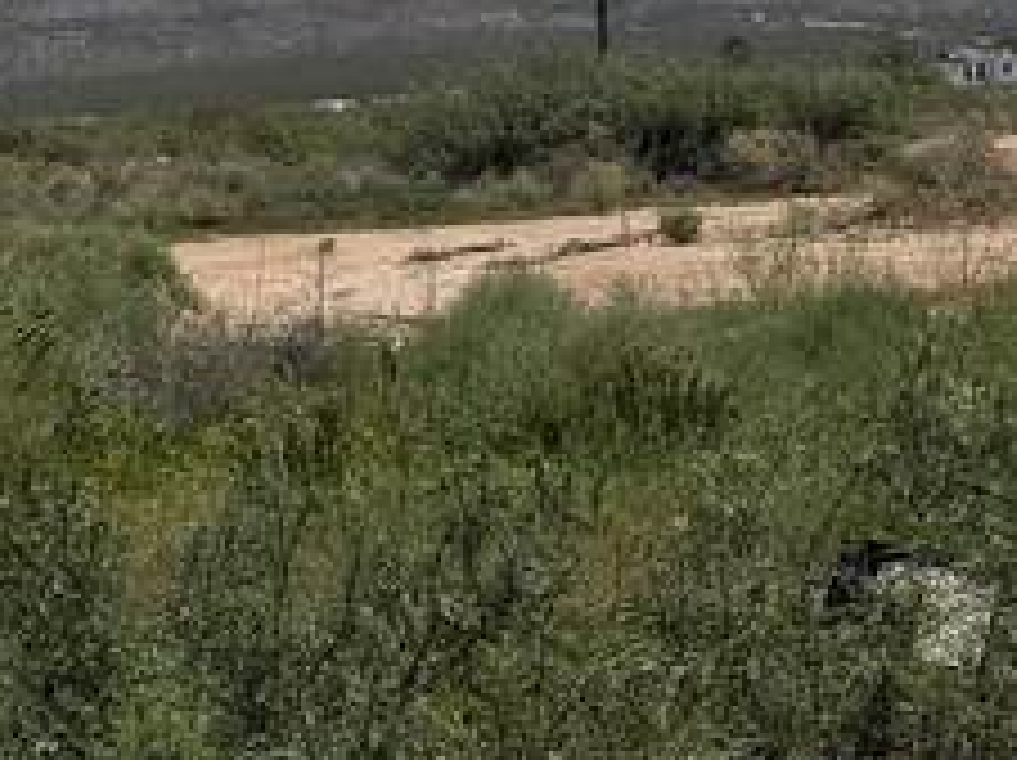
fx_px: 3991
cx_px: 482
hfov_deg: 14.5
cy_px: 22
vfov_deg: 10.8
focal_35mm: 136
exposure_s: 1/10309
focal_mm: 6.76
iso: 80
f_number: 1.78
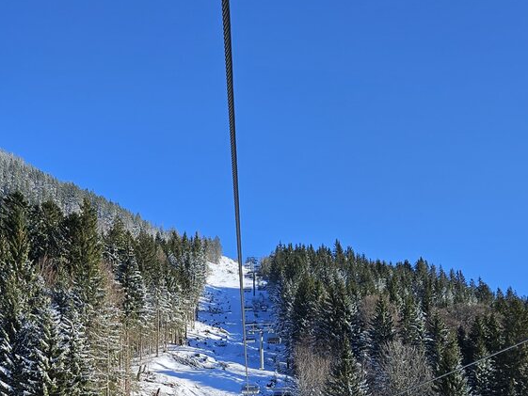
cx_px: 128
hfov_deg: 33.6
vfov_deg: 25.2
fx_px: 854
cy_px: 371
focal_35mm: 56
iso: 25
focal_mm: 5.4
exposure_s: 1/2000
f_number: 1.8
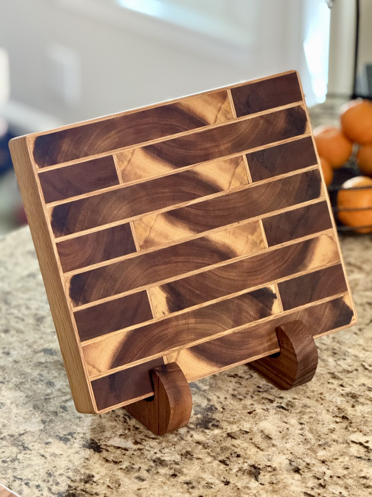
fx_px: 1719
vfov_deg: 16.4
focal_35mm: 120
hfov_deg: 12.3
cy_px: 248
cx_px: 186
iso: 640
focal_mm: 15.66
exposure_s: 1/40
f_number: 2.8
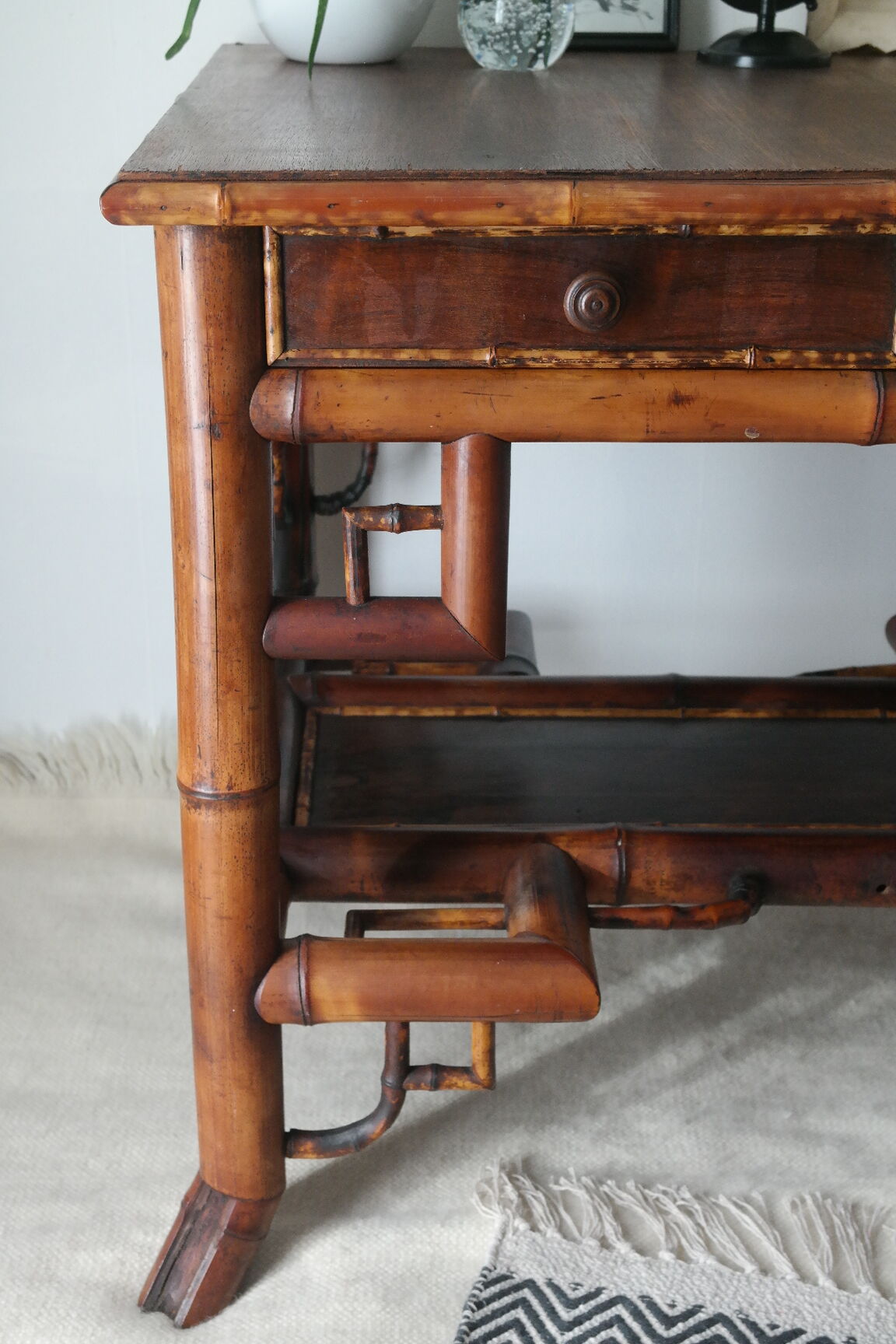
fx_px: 1829
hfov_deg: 27.5
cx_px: 448
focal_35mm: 49
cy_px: 672
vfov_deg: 40.3
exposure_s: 1/50
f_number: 5.6
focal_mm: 32
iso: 1600
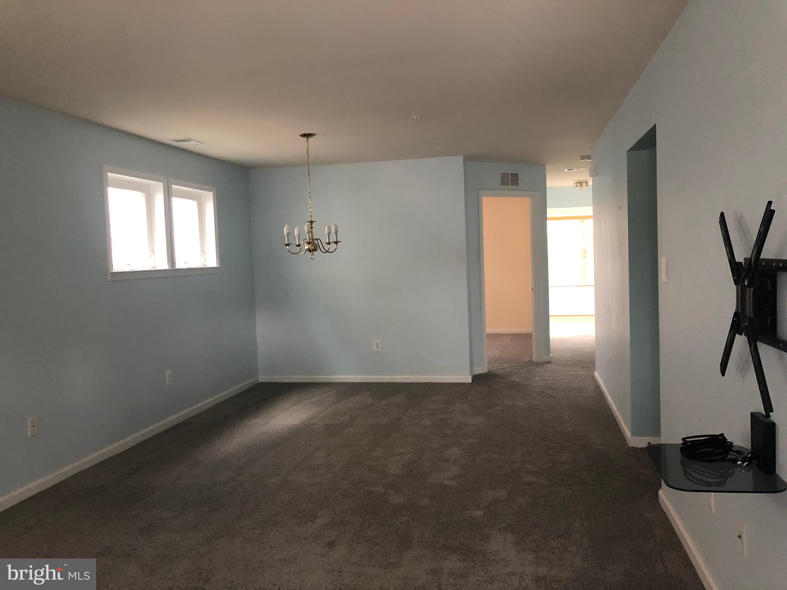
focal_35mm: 28
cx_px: 394
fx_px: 637
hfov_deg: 63.4
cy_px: 295
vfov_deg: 49.7
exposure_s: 1/15
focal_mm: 3.99
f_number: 1.8
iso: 100
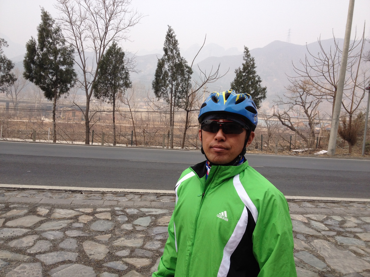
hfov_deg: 52.6
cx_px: 185
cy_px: 138
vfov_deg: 40.7
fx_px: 374
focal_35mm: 35
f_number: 2.4
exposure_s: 1/812
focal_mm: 4.28
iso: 64
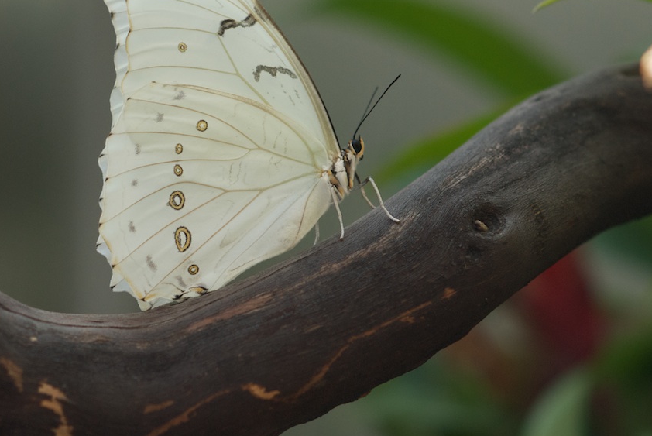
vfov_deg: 5.9
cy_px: 194
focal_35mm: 233
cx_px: 123
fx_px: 4222
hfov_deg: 8.8
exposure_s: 1/500
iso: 320
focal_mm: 85
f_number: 4
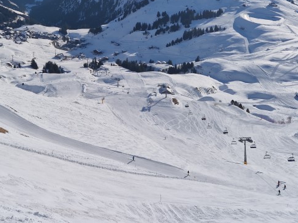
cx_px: 108
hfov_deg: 38.6
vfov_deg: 27.6
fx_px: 422
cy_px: -9
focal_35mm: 49
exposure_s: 1/3937
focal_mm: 5.4
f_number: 1.8
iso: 50
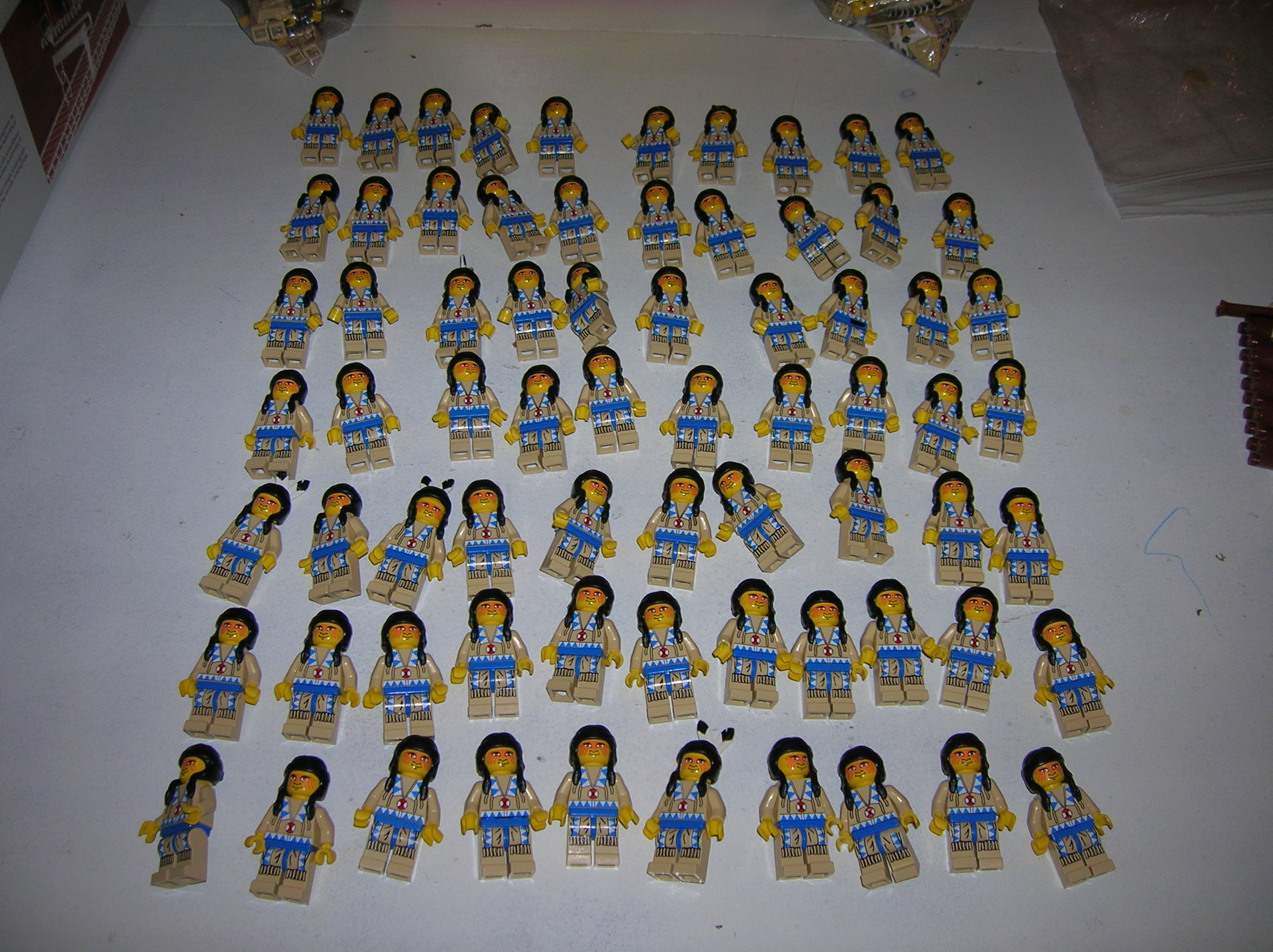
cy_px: 476
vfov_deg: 41.7
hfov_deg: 54.0
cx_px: 636
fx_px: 1249
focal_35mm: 34
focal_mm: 5.7
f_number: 2.9
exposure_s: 1/60.1
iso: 50
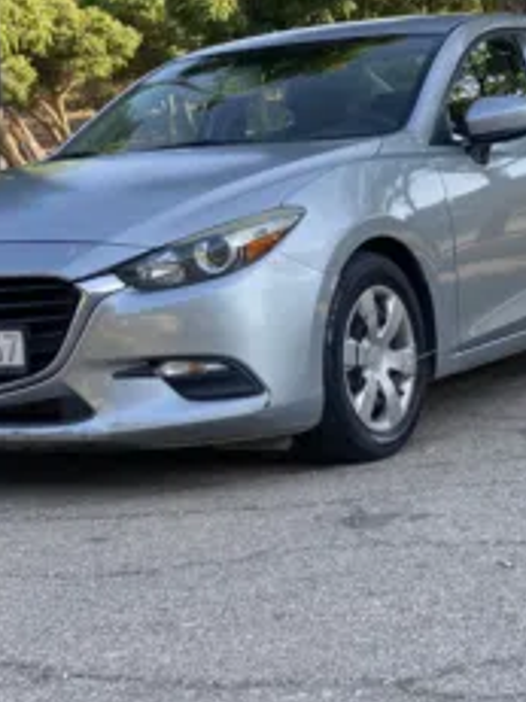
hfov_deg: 16.4
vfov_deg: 21.8
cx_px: 255
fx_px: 1825
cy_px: 289
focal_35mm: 90
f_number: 2
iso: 20
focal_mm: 6
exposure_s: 1/165
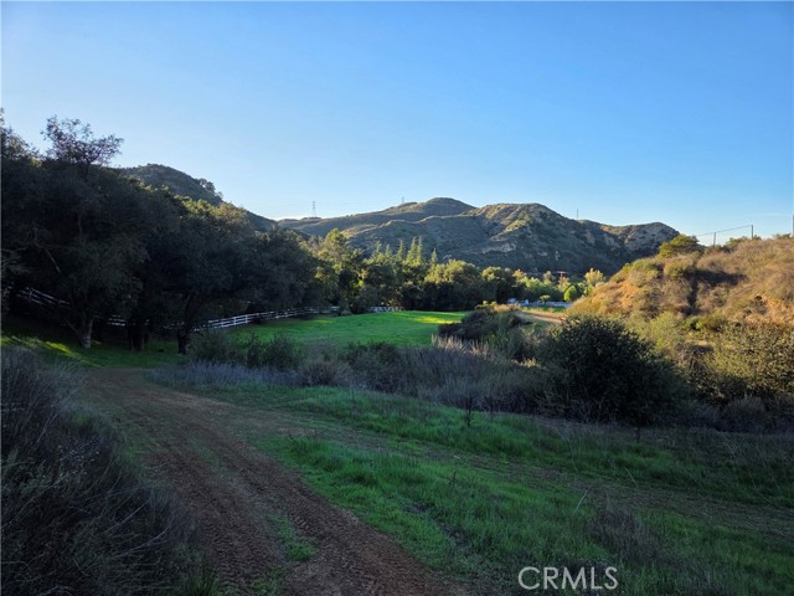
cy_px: 298
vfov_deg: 58.9
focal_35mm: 23
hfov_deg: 73.9
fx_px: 528
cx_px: 397
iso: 80
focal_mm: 5.4
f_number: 1.8
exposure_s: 1/2628
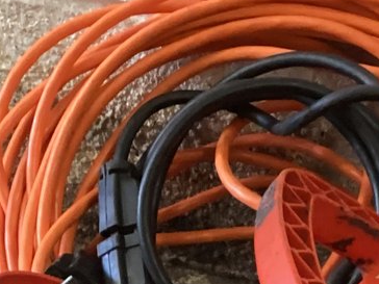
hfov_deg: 15.3
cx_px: 162
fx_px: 1412
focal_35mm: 129
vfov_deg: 10.7
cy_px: 524
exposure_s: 1/30
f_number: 2.4
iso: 640
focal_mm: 3.3
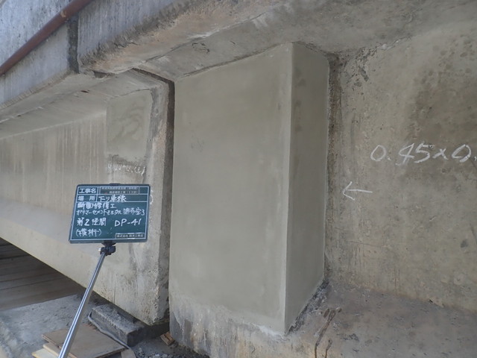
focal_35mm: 25
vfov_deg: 54.9
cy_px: 179
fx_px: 344
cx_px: 238
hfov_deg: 69.4
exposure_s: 1/500
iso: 100
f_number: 2.8
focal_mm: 4.5
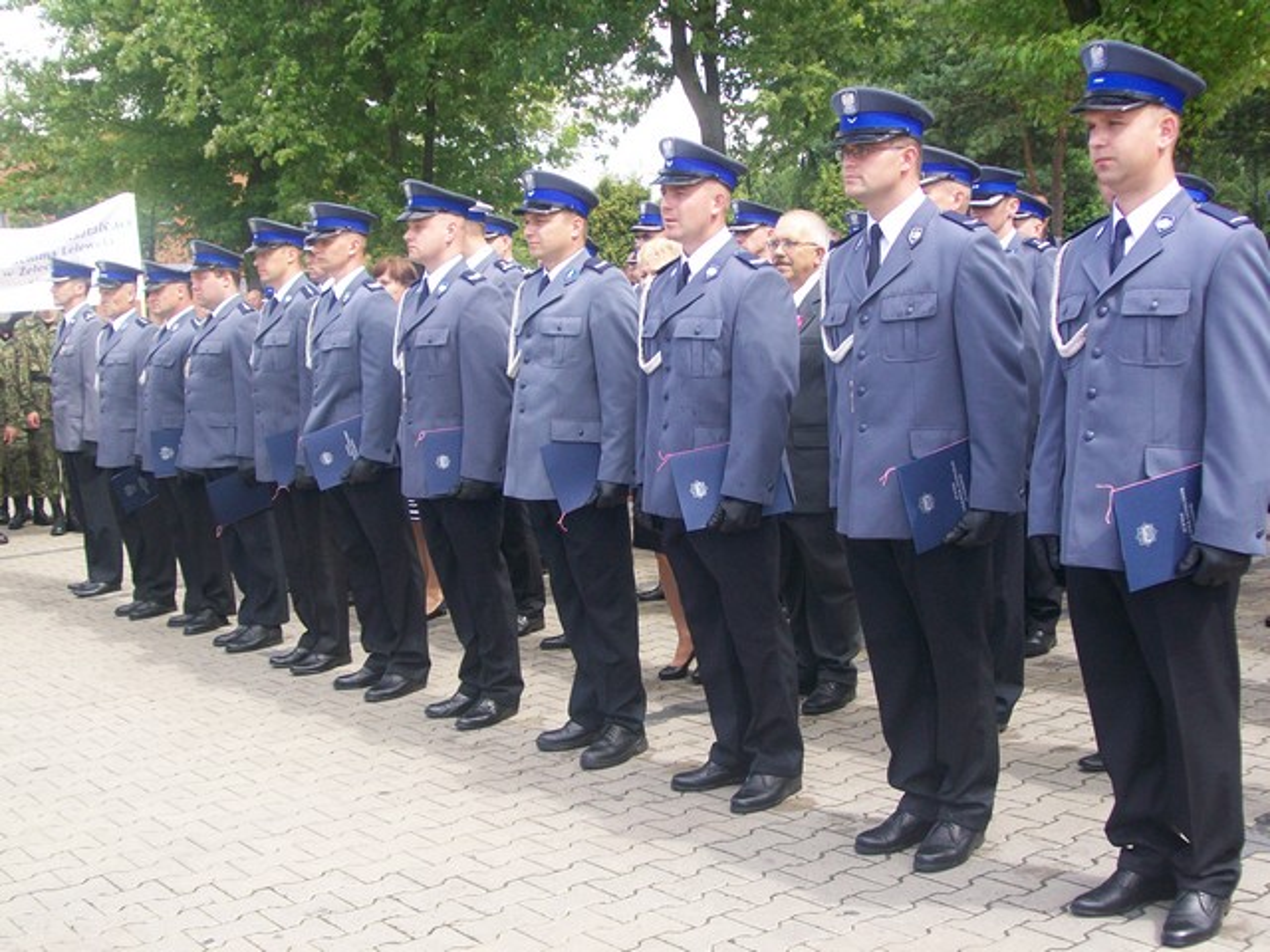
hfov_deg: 42.1
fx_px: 1651
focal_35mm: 45
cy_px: 476
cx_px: 635
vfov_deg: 32.2
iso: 64
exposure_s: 1/200
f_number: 3
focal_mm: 7.6
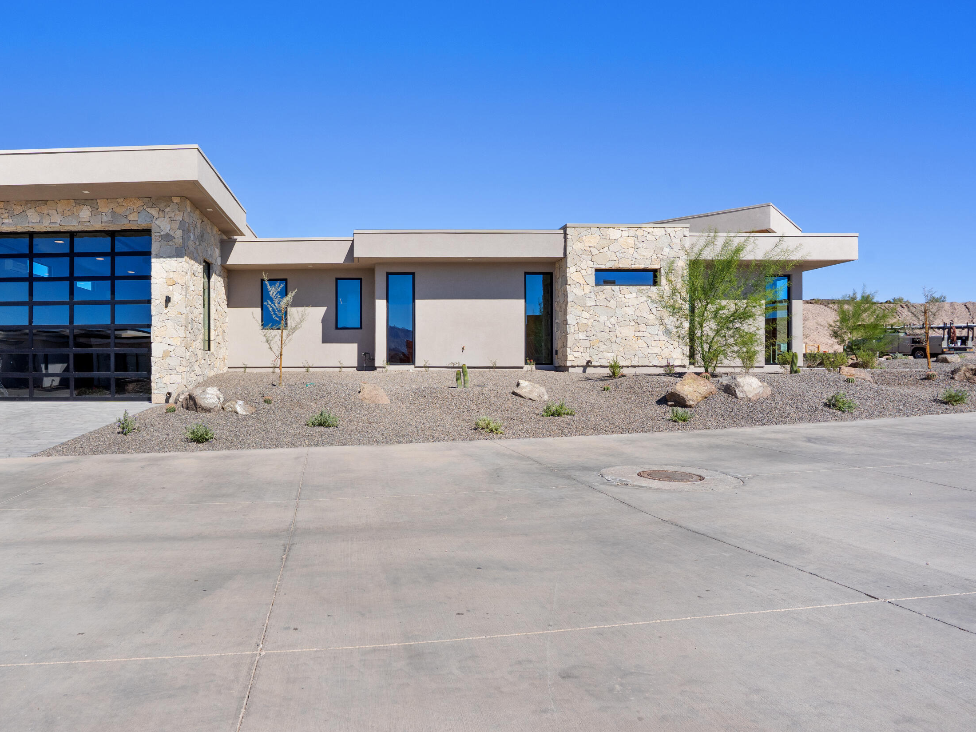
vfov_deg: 63.4
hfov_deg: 77.2
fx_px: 592
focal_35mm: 21
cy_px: 376
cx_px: 349
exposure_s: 1/800
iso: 400
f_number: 8
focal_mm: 16
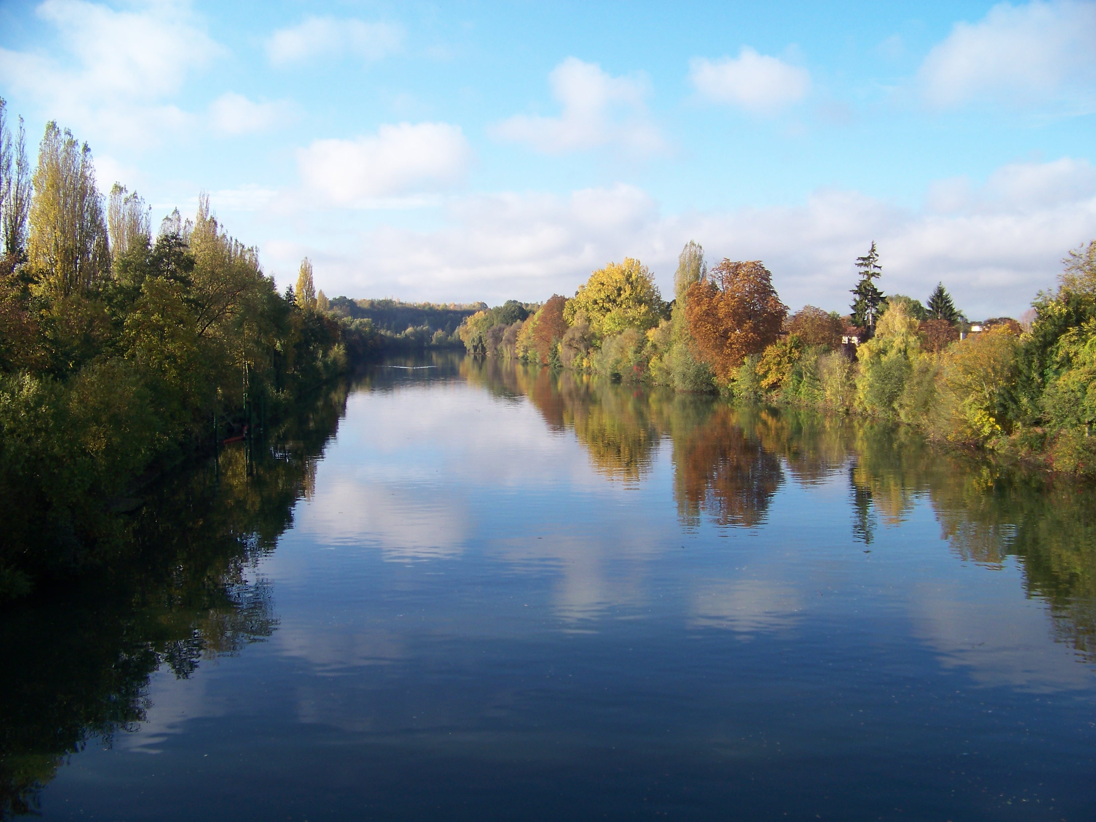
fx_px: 1140
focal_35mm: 36
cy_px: 411
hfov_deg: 51.4
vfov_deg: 39.7
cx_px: 548
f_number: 2.8
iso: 64
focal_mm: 5.85
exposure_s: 1/500
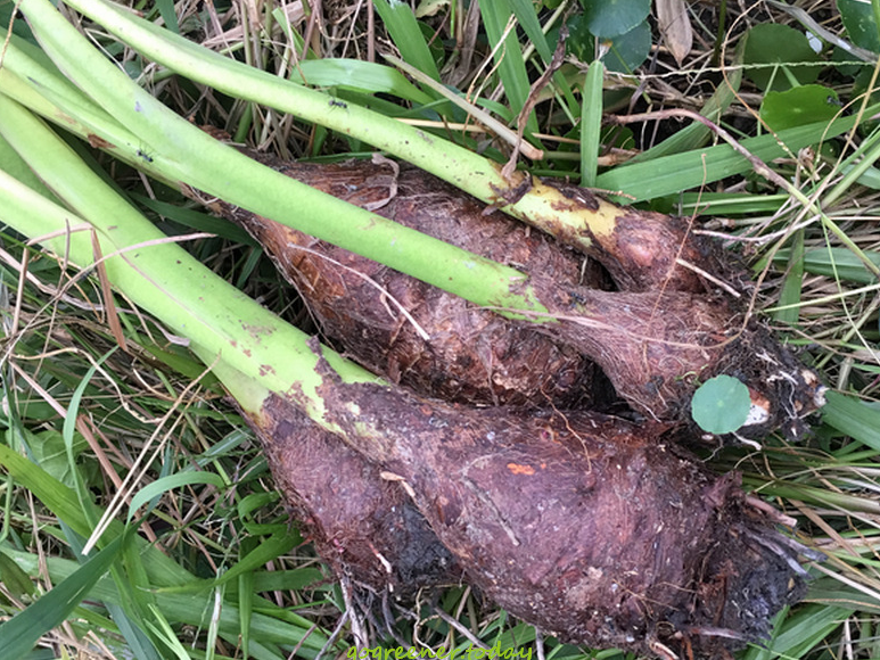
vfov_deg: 46.8
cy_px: 328
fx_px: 763
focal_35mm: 30
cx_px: 442
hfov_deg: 60.0
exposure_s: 1/30
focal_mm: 4.15
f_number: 2.2
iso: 32
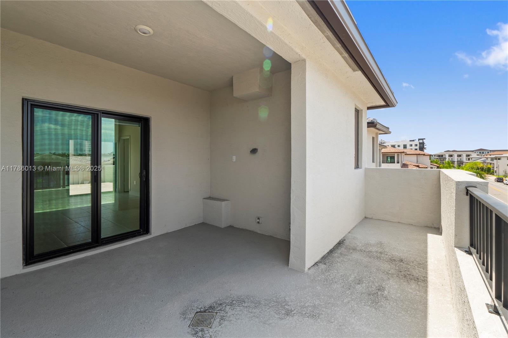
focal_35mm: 15
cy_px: 169
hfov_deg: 100.4
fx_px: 212
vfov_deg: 77.3
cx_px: 254
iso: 100
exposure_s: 1/10
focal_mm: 10
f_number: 9
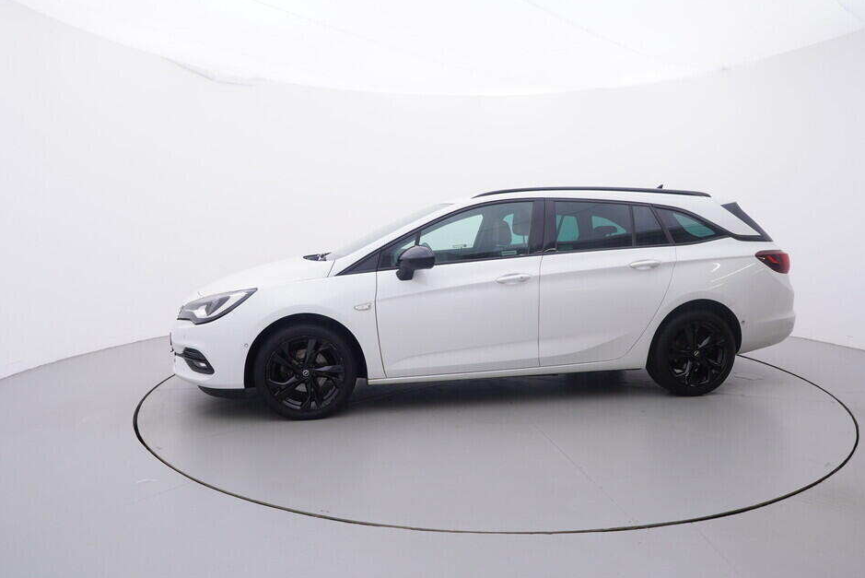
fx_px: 590
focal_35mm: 25
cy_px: 297
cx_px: 440
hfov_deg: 72.5
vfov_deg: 52.2
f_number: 5
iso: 200
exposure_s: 1/80
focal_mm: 15
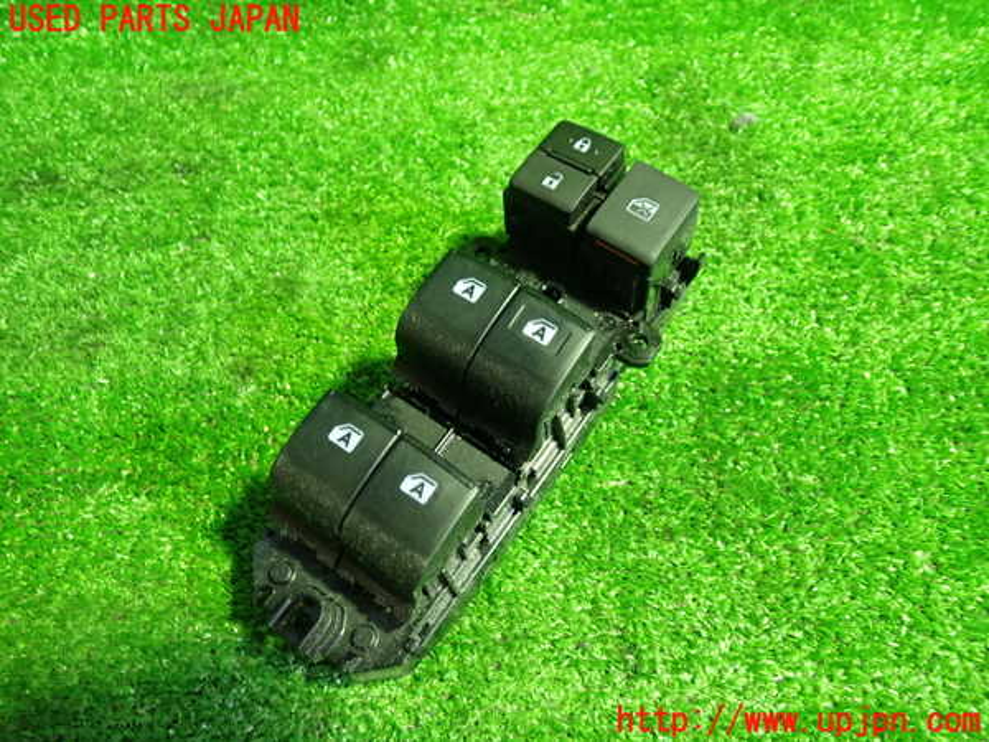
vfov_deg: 46.8
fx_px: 857
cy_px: 371
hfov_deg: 60.0
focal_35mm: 30
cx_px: 494
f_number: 2.3
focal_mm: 5.4
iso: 500
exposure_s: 1/30
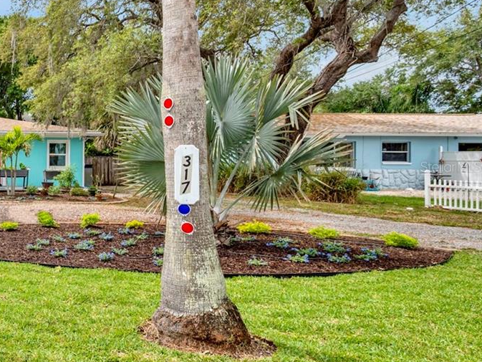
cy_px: 167
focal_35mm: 32
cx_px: -89
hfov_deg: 40.7
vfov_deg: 44.1
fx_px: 446
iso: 250
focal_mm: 14
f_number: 6.3
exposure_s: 1/1000
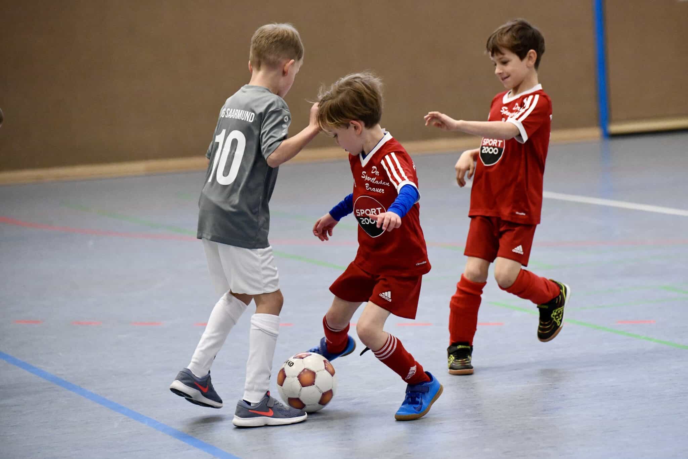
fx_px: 2389
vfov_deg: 11.0
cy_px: 230
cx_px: 344
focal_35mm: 125
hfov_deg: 16.4
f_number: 2.8
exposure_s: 1/1250
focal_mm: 125
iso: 8000
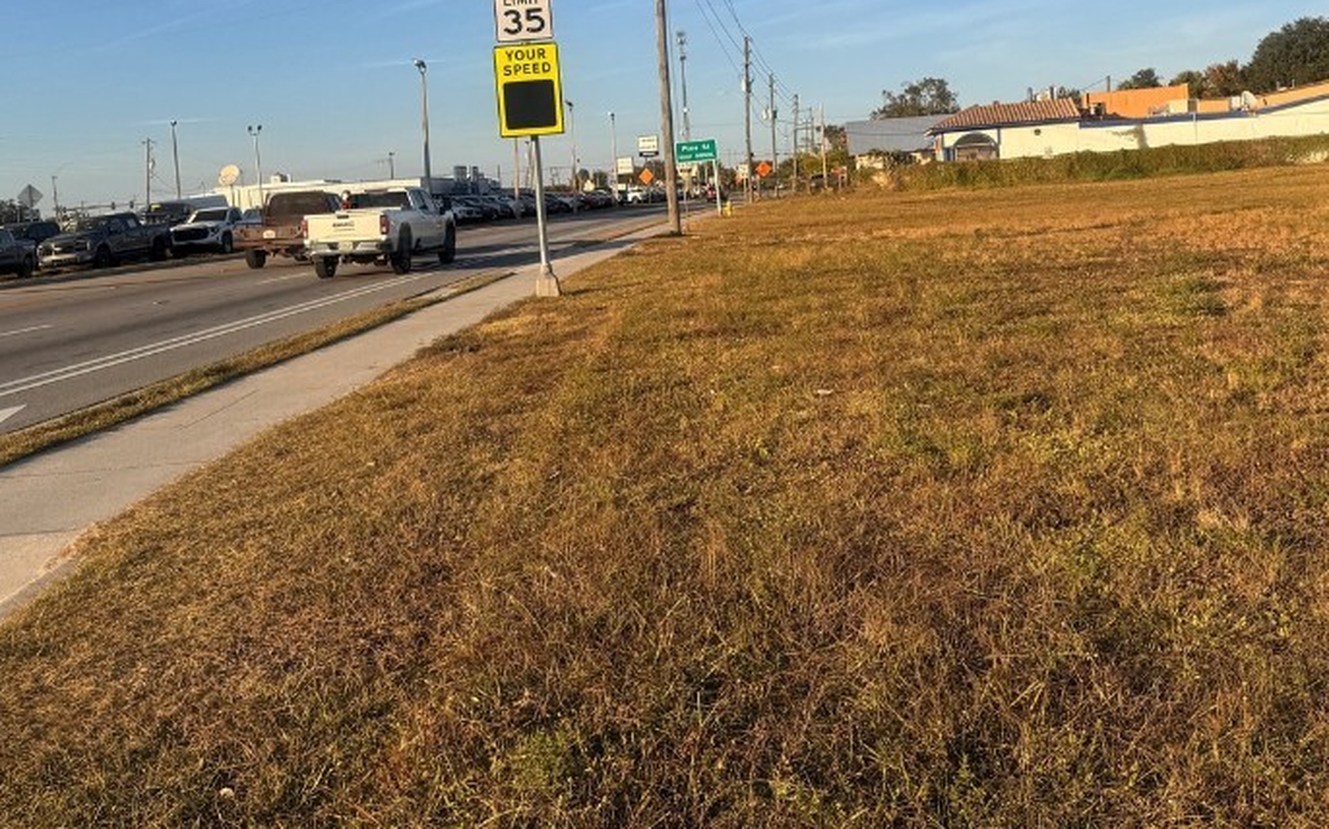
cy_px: 223
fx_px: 1376
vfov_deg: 33.0
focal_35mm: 38
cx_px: 616
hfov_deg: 51.5
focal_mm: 6.76
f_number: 1.78
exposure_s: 1/3802
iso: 80
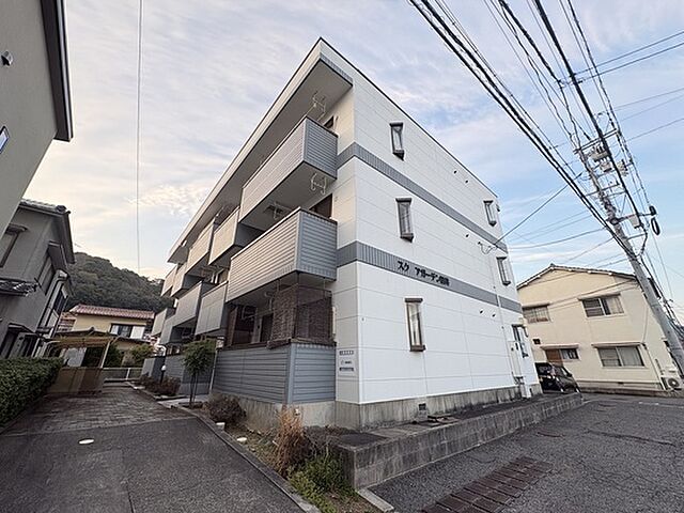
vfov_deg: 85.7
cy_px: 256
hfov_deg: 102.1
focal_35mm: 14
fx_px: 277
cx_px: 342
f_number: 2.2
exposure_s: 1/106
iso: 40
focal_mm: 2.22
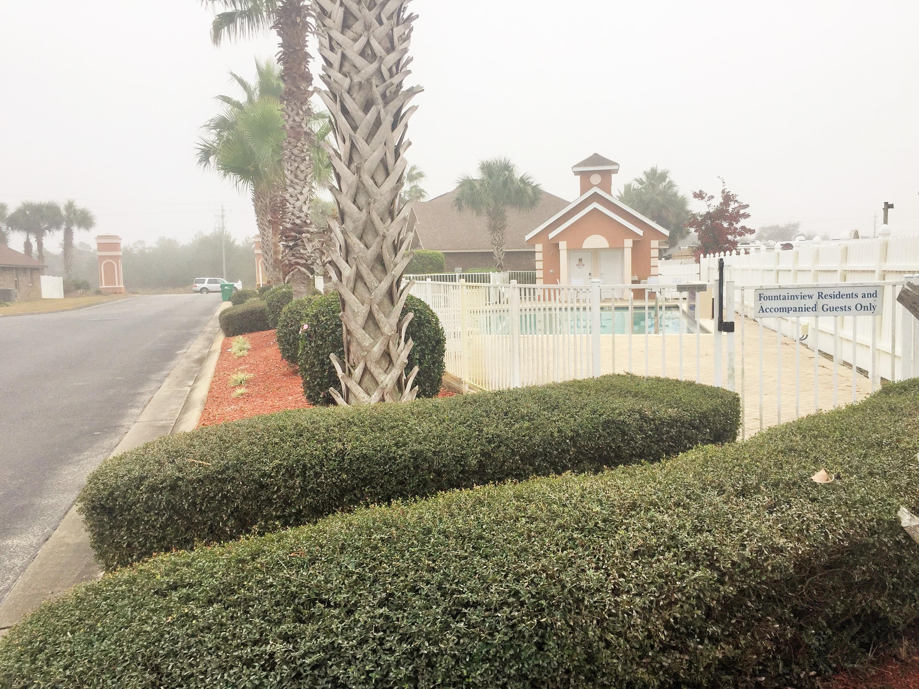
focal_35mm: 29
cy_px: 344
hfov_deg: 61.7
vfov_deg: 48.2
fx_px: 770
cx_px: 460
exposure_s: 1/434
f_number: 2.2
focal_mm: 4.15
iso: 32
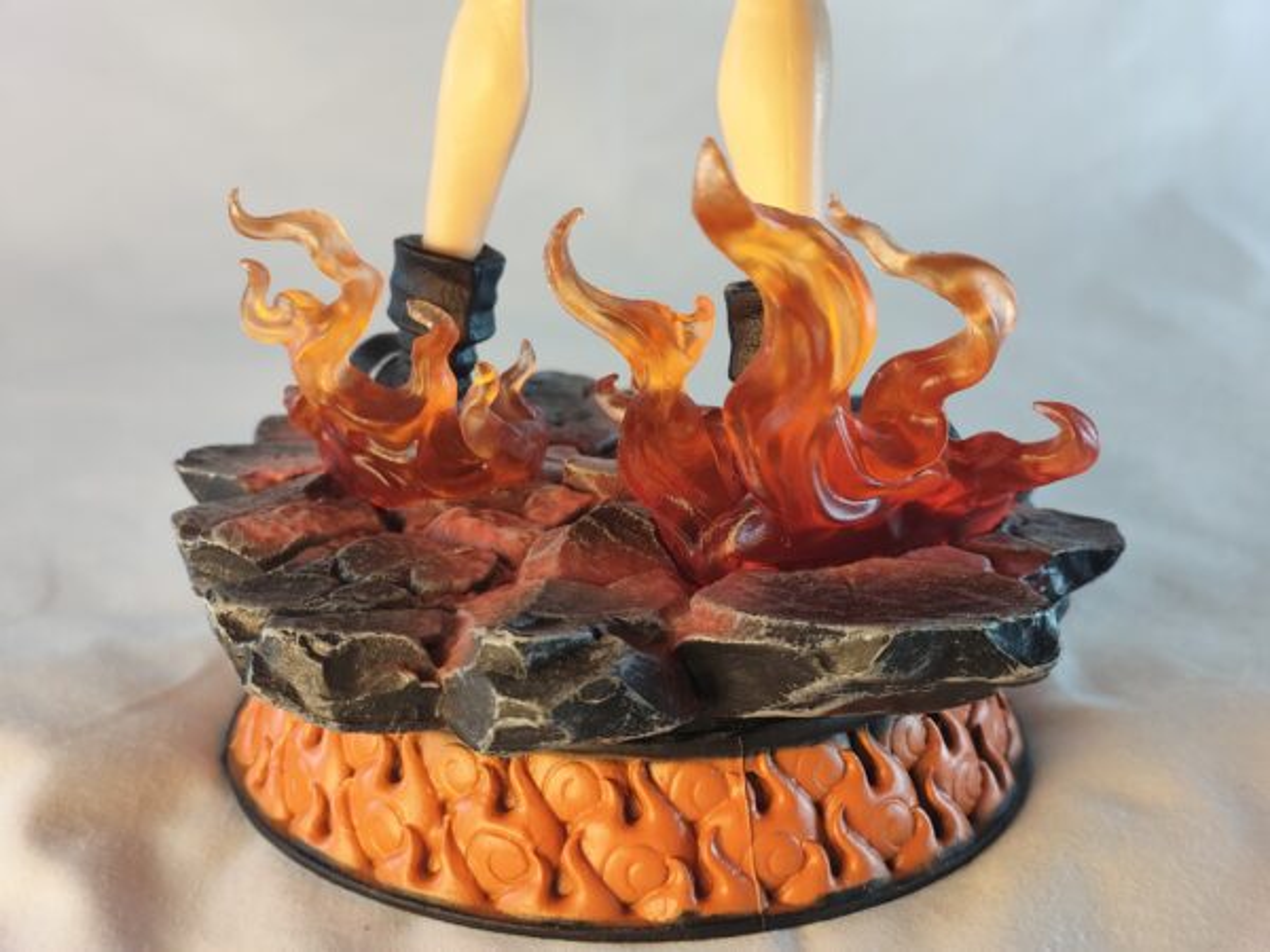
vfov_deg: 29.1
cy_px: 476
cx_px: 635
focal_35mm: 50
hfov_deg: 38.2
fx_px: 1834
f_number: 2
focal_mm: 7.1
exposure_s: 1/100
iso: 88
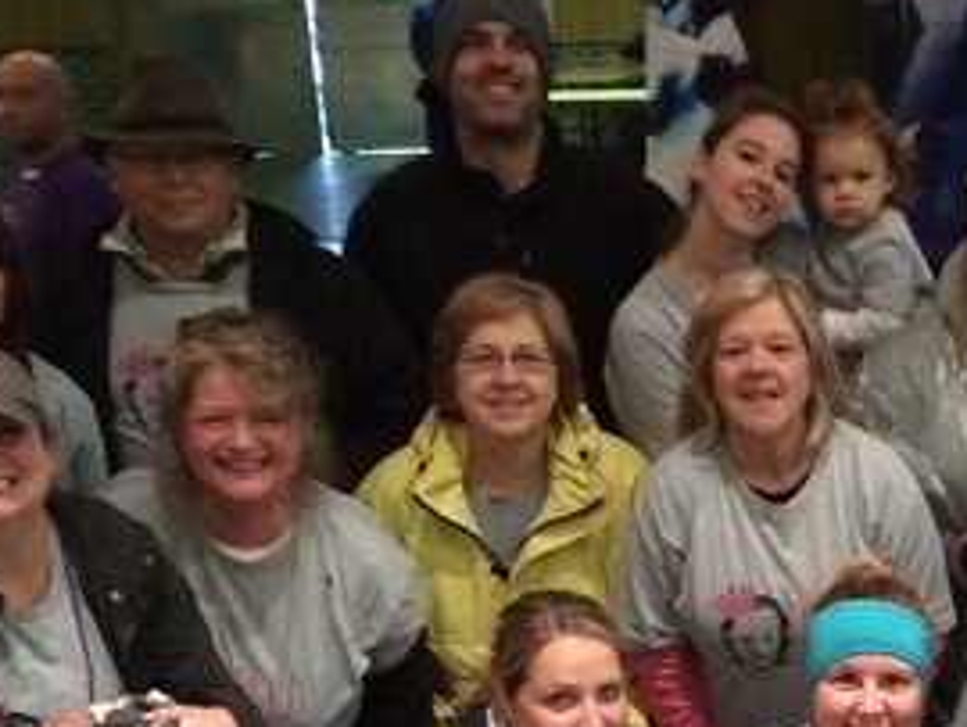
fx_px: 2237
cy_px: 759
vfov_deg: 17.9
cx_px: 863
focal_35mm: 80
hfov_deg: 23.8
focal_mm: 4.12
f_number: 2.2
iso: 400
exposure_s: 1/15
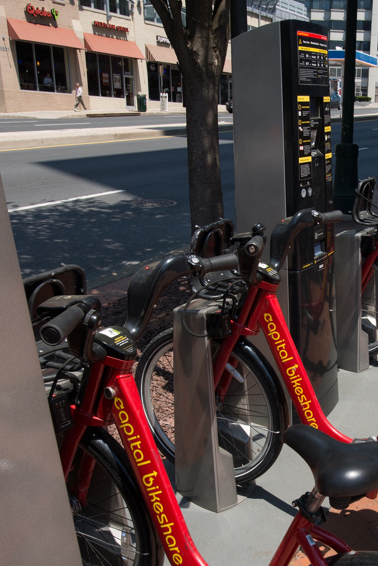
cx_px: 348
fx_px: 661
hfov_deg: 30.4
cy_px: 364
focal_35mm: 42
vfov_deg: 45.9
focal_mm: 21
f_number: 11
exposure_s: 1/125
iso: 100
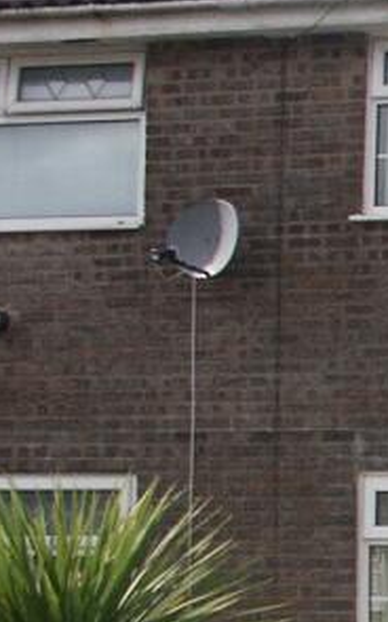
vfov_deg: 20.1
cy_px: 458
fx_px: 1745
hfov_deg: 10.7
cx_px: 955
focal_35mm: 103
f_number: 4
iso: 200
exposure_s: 1/2000
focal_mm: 7.37
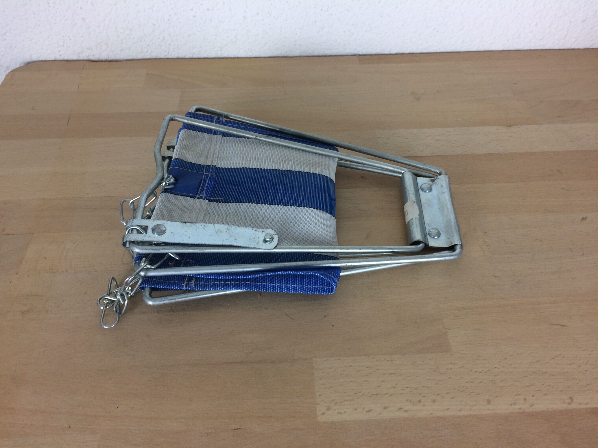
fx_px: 501
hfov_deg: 61.7
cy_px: 224
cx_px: 299
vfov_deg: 48.2
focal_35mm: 29
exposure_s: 1/50
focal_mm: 4.15
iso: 50
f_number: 2.2
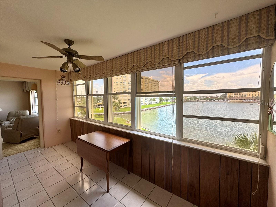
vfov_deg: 85.7
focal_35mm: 14
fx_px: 112
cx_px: 138
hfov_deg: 102.1
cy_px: 104
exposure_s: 1/423
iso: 40
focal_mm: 2.22
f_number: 2.2
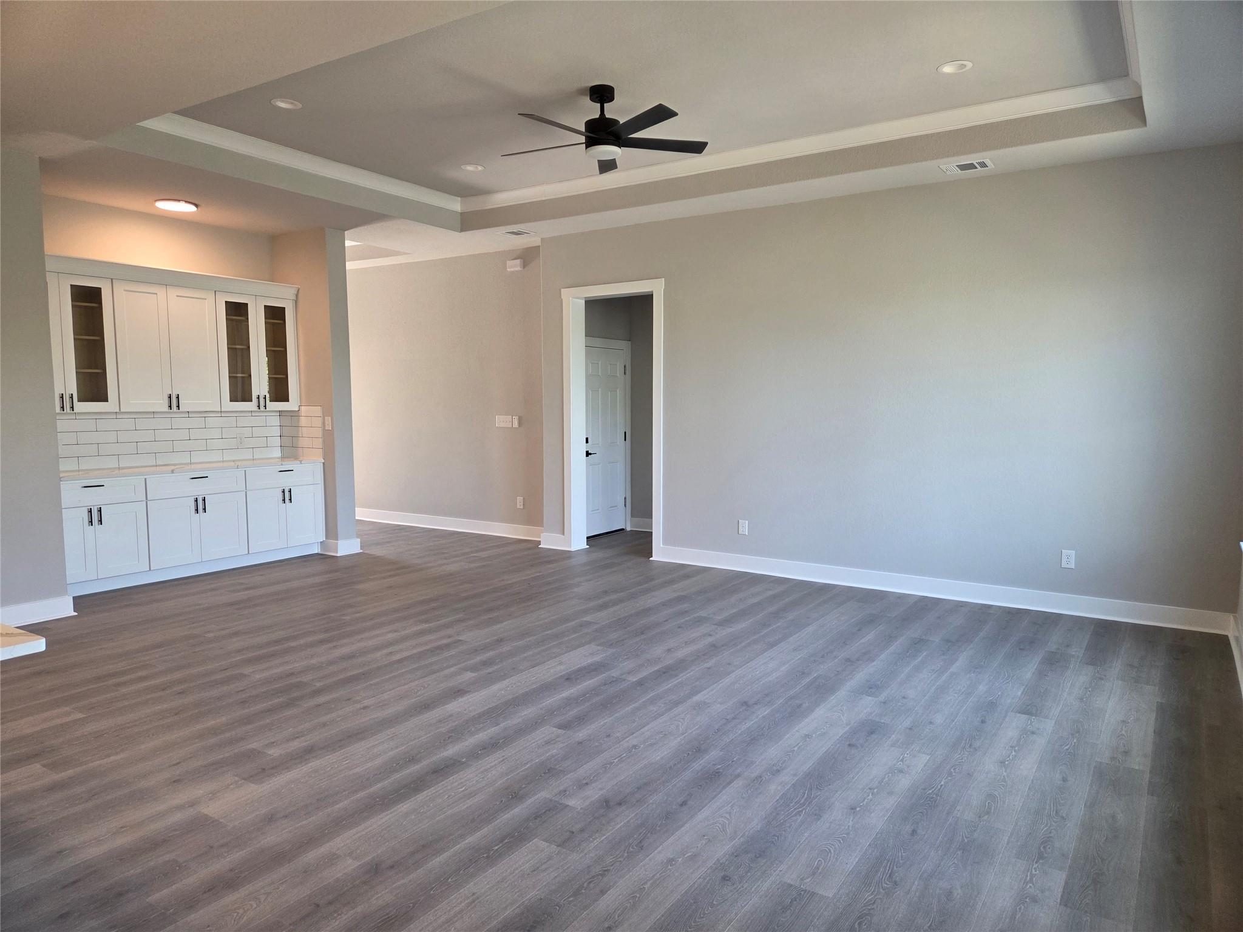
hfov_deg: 73.9
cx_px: 622
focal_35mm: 23
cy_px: 466
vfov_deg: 58.9
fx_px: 826
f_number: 1.8
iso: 160
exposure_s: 1/120
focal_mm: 5.4
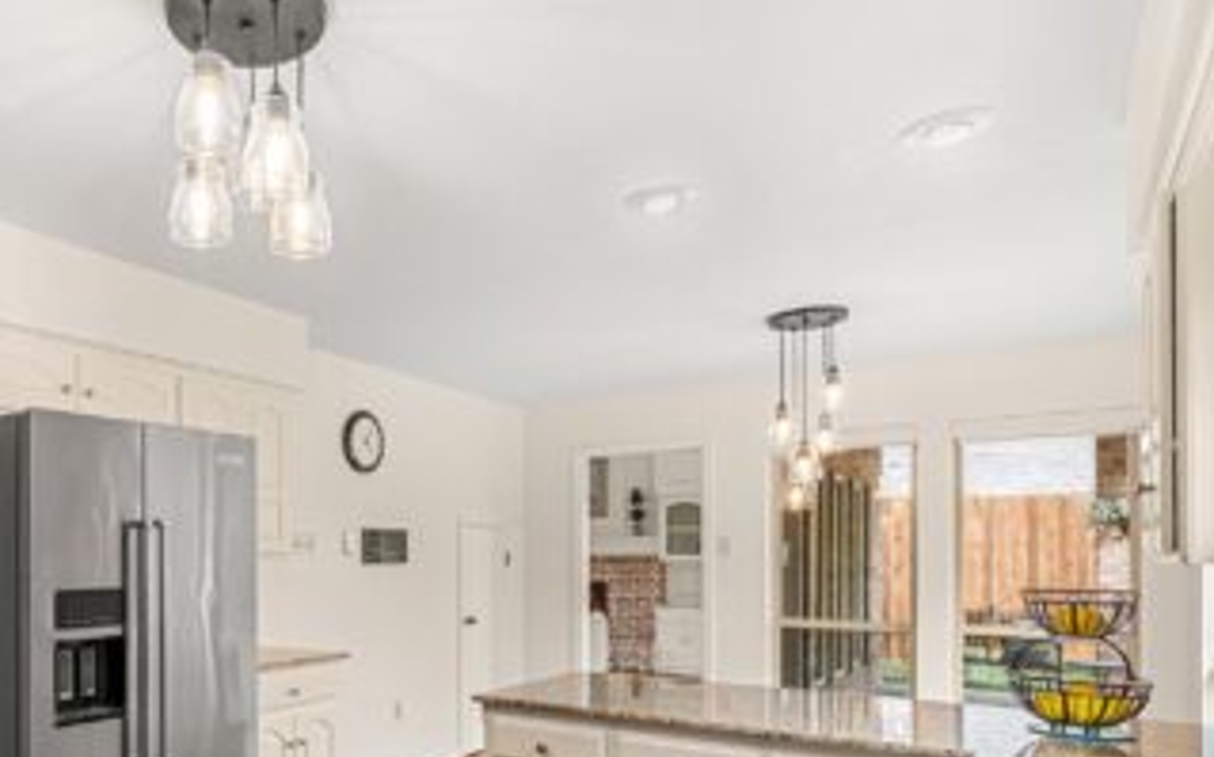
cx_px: 320
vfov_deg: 47.7
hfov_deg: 68.4
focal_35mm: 25
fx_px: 827
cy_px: 548
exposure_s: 1/8
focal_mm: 16
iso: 160
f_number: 9
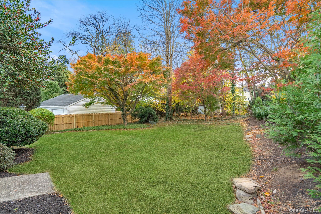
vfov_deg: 70.4
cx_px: 160
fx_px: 152
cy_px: 107
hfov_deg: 93.3
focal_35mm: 17
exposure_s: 1/200
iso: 400
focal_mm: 17
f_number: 5.6
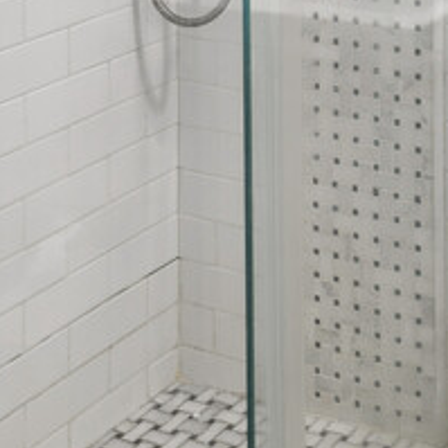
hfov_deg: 19.4
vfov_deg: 19.4
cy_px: -236
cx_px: 690
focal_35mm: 77
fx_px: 1127
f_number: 11
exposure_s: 1/1.25
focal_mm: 18
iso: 200
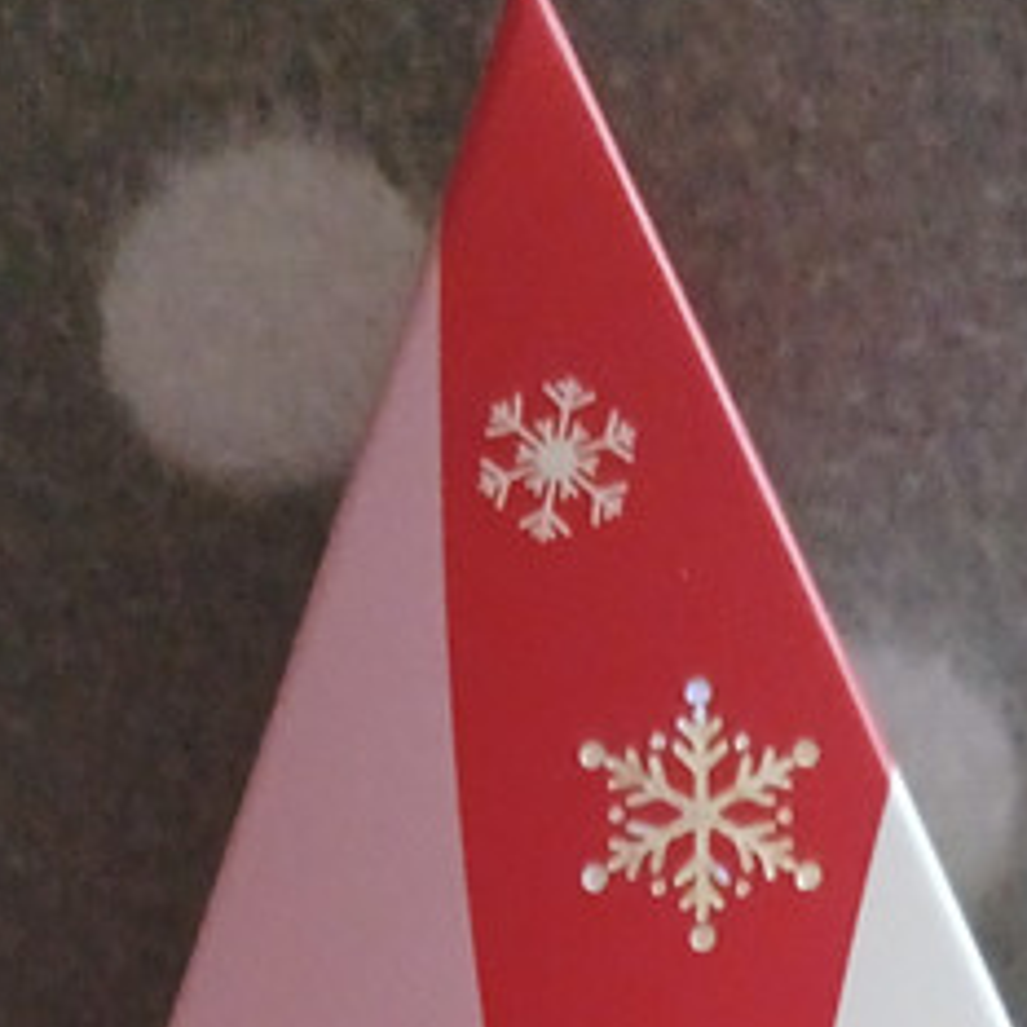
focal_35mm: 97
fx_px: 3256
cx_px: 718
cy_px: 1909
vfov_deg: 15.2
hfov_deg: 17.9
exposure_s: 1/16.7
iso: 2000
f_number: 1.8
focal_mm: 4.6
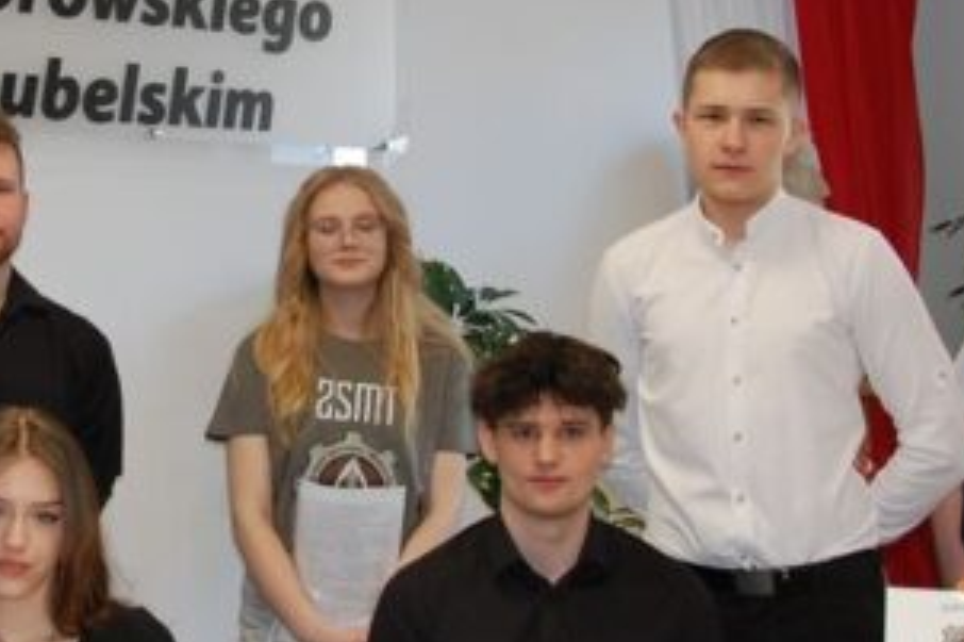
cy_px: 219
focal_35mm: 84
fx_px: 2248
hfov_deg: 23.8
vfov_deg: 16.2
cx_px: 195
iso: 400
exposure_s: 1/60
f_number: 3.8
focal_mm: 22
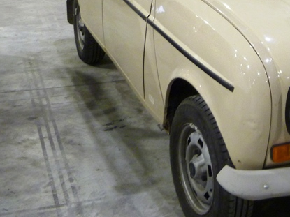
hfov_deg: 25.0
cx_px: 296
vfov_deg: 19.3
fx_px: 620
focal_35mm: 74
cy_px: -2
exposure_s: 1/30
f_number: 3.4
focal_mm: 5.4
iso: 250
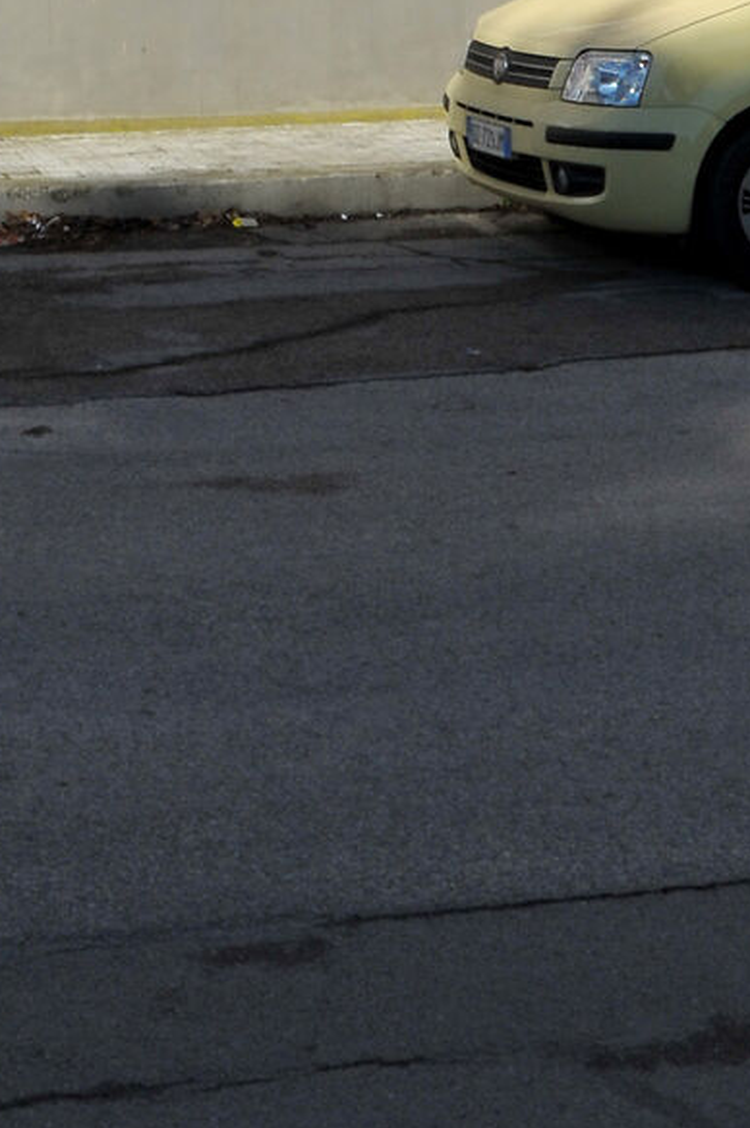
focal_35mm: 74
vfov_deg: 20.8
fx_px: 2318
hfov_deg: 17.5
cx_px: -140
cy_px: -796
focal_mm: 18
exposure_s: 1/640
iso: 400
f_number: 13
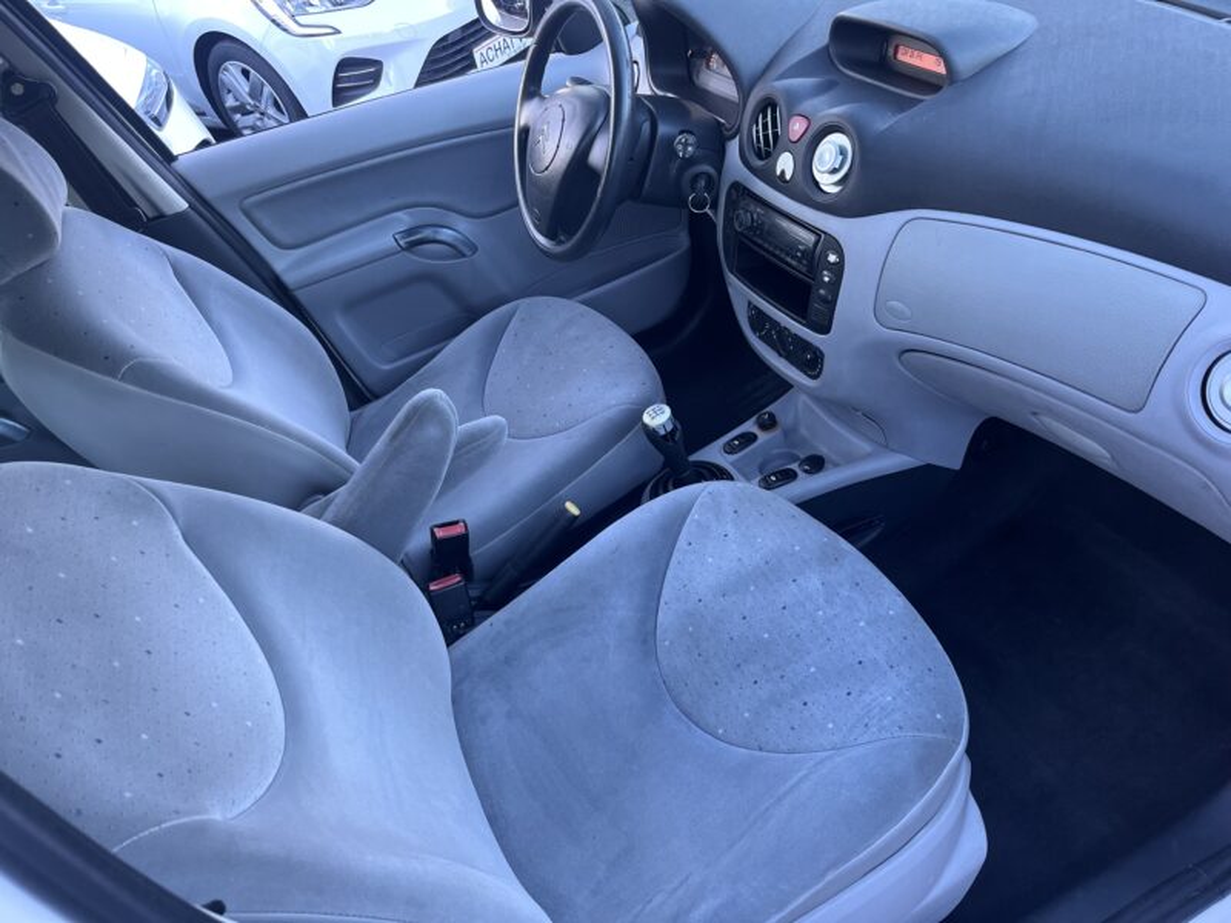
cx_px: 616
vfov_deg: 53.1
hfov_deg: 67.3
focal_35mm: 26
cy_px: 462
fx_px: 925
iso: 125
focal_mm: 5.1
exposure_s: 1/116
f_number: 1.6
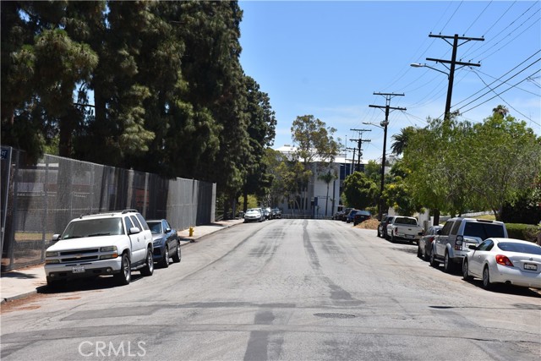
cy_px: 180
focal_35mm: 57
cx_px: 270
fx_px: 857
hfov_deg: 35.0
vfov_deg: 23.8
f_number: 9
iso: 100
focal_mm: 38
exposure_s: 1/250
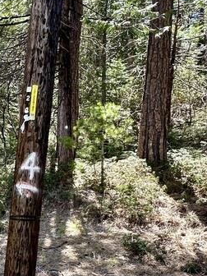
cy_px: 155
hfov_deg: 29.1
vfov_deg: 42.0
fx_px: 359
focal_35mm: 45
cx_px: -20
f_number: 2.2
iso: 40
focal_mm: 2.22
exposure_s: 1/151
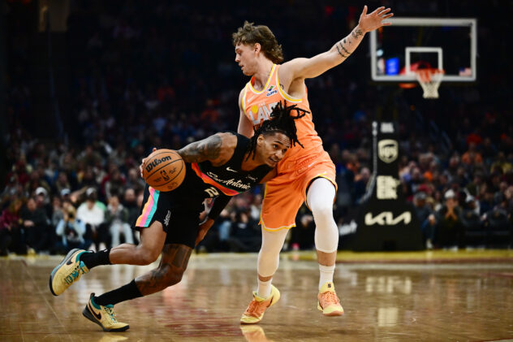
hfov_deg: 16.4
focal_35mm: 125
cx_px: 256
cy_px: 171
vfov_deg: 11.0
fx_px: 1781
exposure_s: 1/2500
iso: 3200
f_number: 2.8
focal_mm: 125
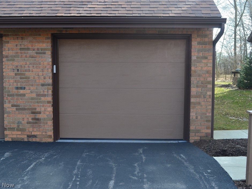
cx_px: 133
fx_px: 291
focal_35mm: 40
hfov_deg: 46.8
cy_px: 92
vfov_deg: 36.0
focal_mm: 24
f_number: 9
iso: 400
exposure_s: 1/125
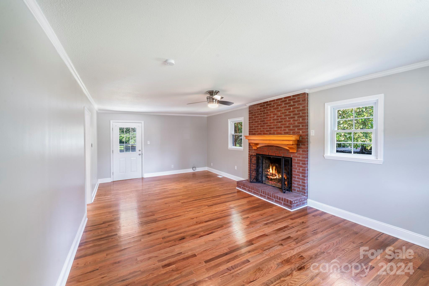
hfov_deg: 104.2
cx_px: 214
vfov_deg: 81.2
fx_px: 167
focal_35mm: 14
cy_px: 143
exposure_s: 1/3
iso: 400
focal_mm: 14
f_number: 11
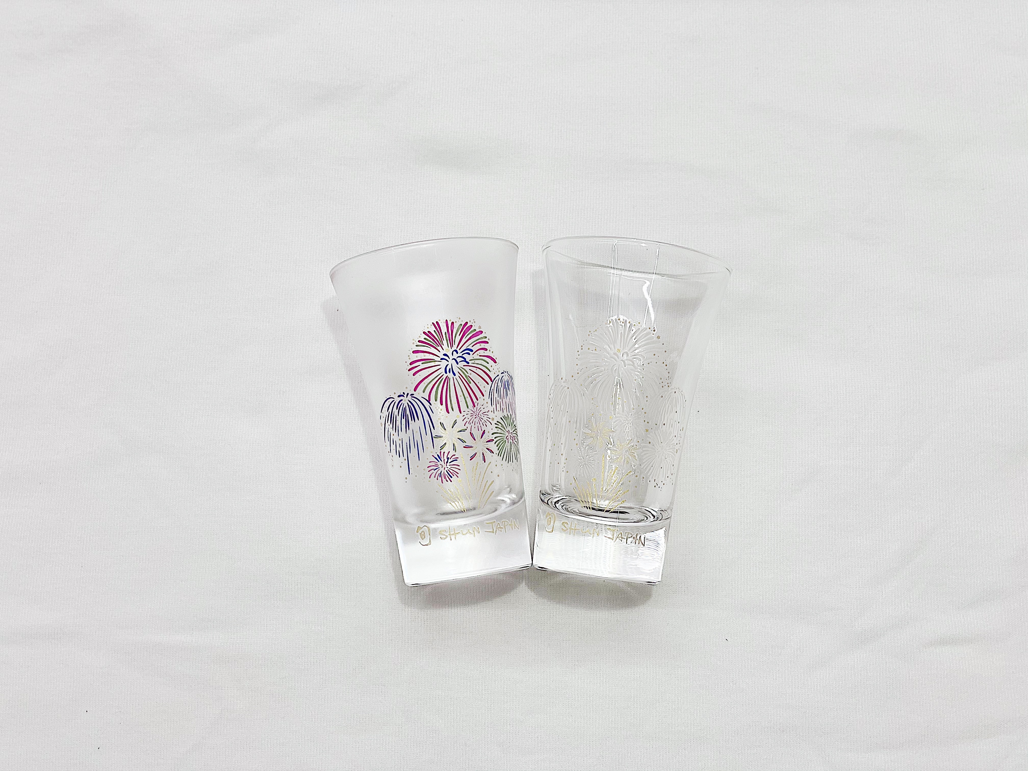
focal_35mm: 52
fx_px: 1544
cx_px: 514
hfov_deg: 36.8
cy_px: 386
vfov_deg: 28.0
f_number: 2
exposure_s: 1/100
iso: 25
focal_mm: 6
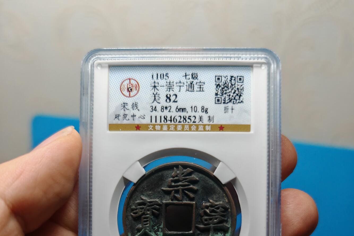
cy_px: 231
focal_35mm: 38
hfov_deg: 50.7
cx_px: 179
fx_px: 374
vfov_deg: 32.5
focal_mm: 7.62
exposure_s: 1/1000
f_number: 1.6
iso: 400
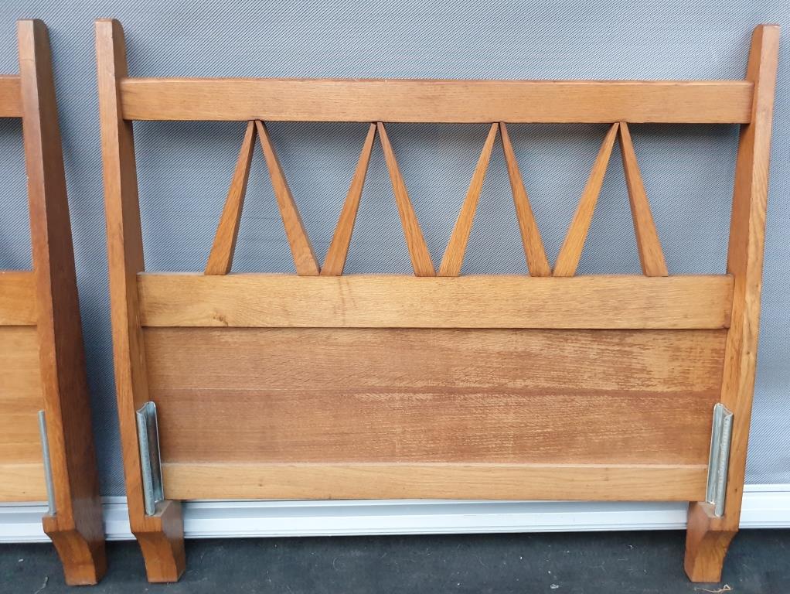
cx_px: 395
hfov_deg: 67.3
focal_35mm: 26
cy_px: 297
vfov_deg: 53.1
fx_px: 594
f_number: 1.5
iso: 400
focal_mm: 4.3
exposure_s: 1/50
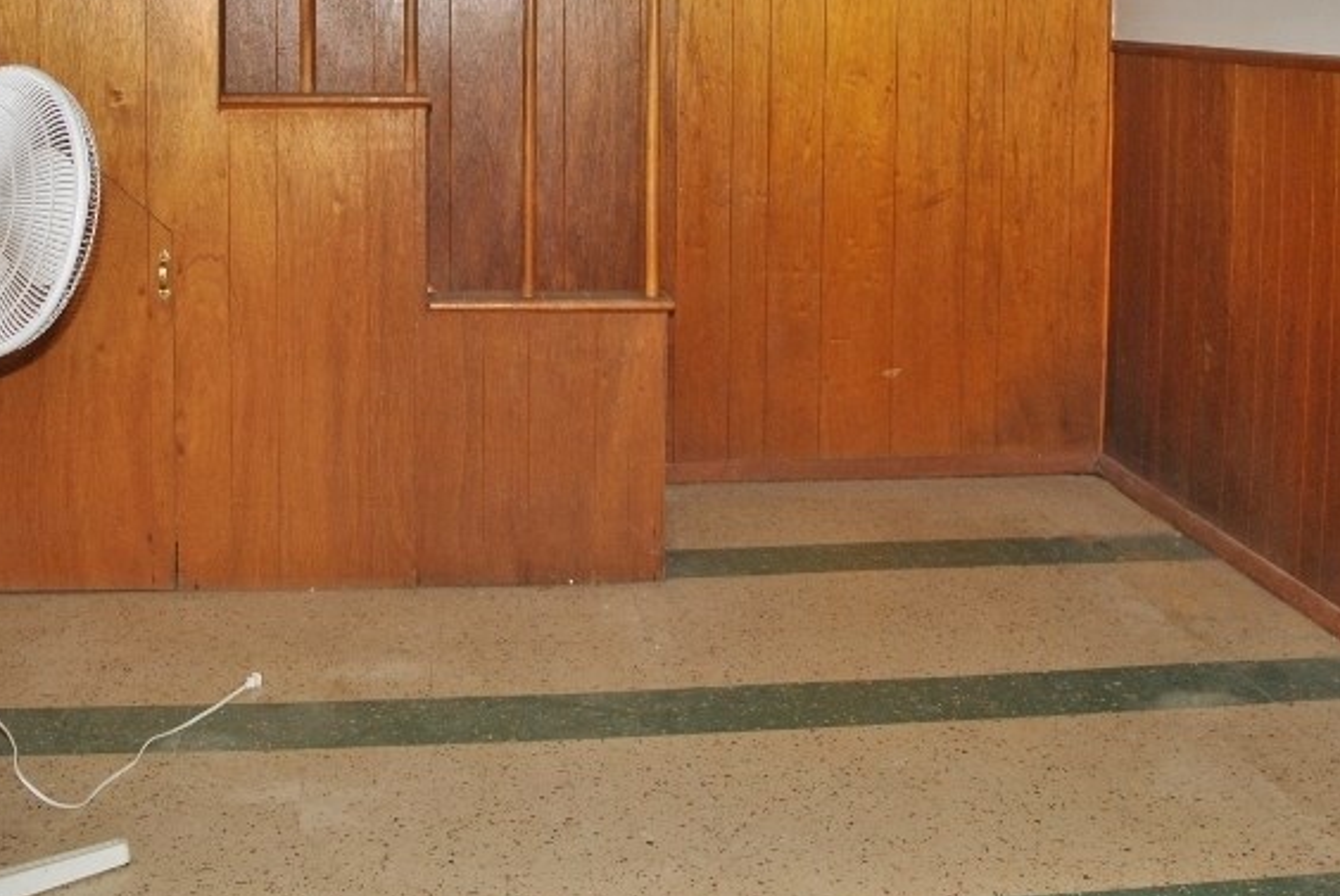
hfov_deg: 40.3
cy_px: 146
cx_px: 646
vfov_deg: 26.9
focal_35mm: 49
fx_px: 1825
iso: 200
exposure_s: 1/60
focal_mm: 18
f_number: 4
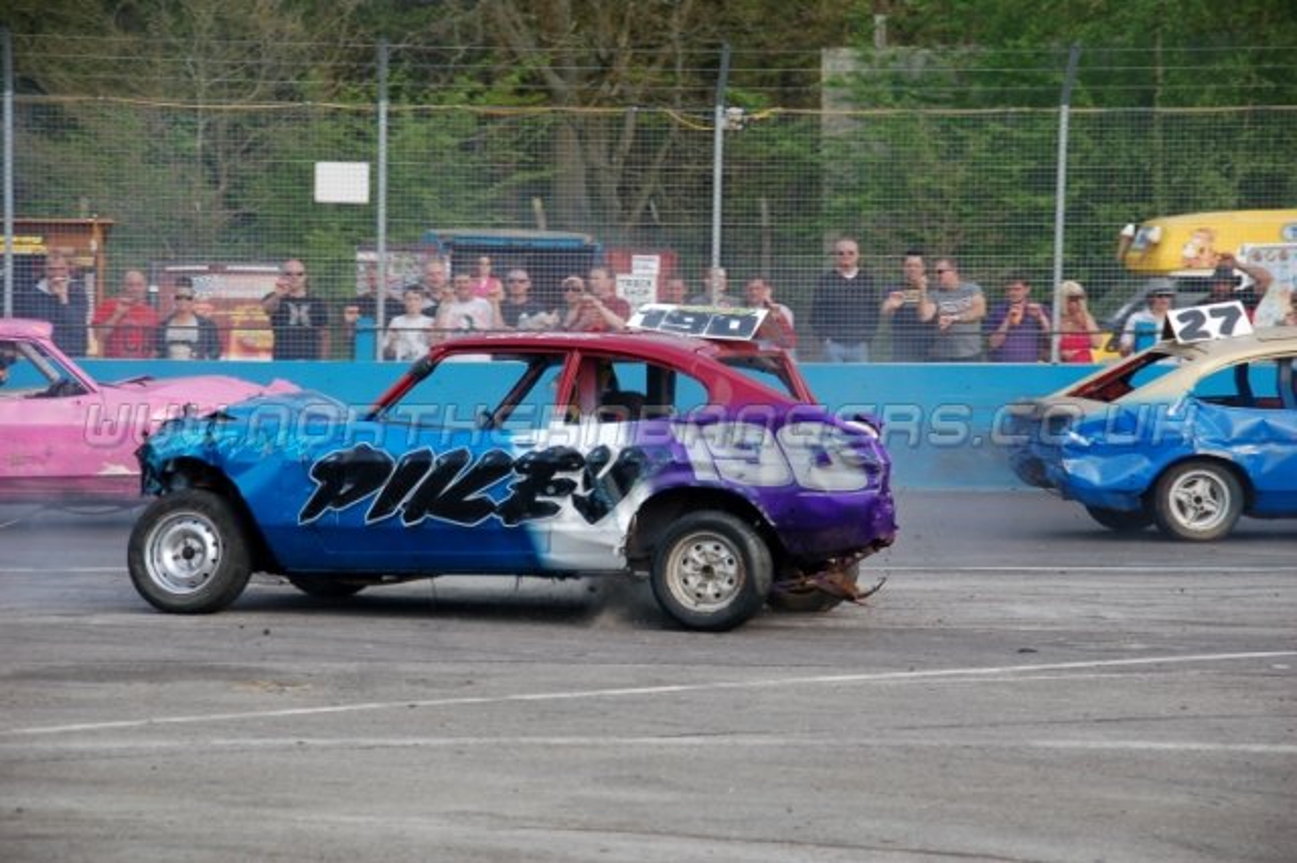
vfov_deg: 11.7
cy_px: 432
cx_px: 648
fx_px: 4213
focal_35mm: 117
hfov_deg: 17.5
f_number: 5.6
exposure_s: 1/500
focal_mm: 78
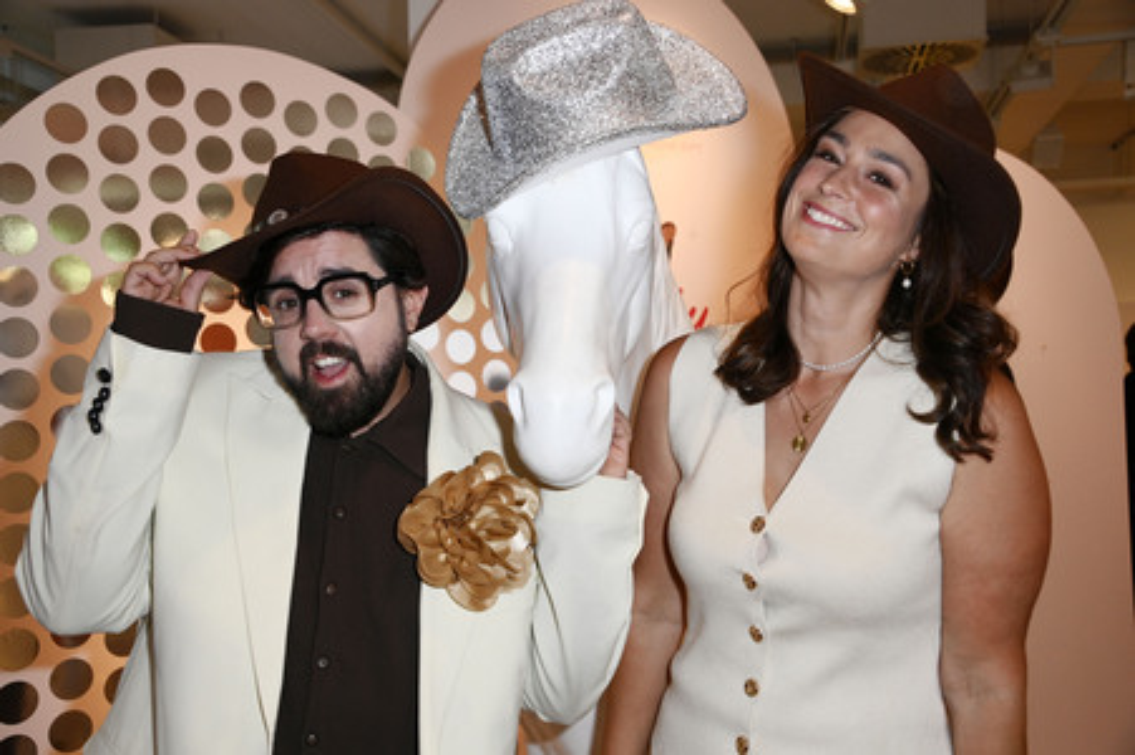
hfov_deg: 46.4
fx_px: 1323
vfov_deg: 31.8
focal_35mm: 42
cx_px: 568
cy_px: 378
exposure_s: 1/200
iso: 1000
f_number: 5.6
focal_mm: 42
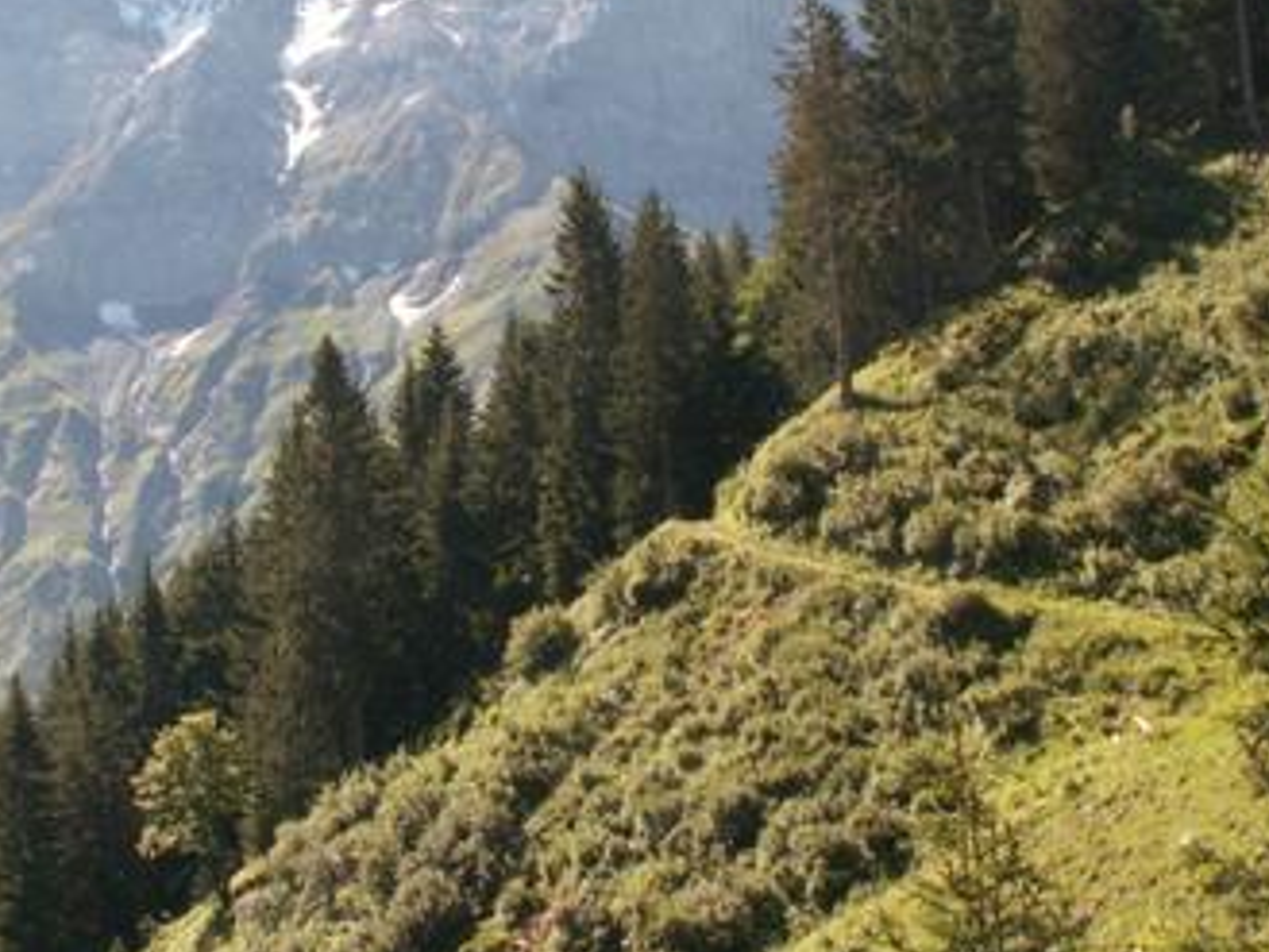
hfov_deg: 28.5
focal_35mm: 68
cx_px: 582
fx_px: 2494
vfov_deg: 21.5
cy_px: 320
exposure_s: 1/125
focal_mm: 5.86
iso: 50
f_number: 5
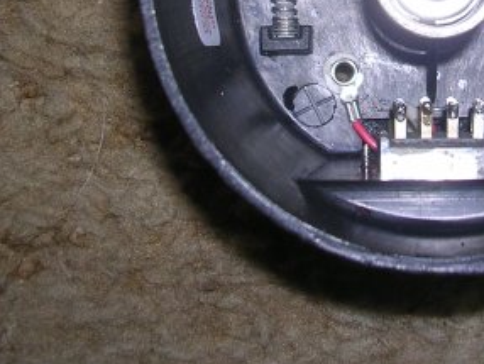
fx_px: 1189
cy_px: -37
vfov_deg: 16.8
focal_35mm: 85
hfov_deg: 22.7
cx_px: 377
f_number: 2.8
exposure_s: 1/60.1
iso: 50
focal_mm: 5.8
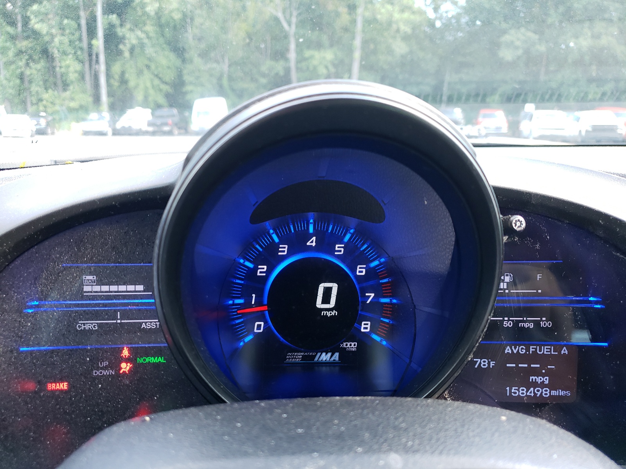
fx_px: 470
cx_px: 313
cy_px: 234
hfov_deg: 67.3
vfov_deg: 53.1
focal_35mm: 26
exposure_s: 1/60.2
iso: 60
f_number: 1.5
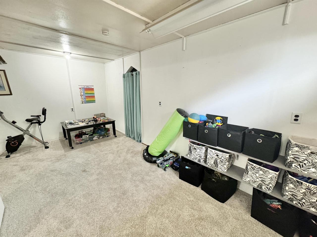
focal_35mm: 14
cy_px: 118
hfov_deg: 102.1
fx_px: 128
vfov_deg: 85.7
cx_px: 158
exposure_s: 1/60
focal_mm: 2.22
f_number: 2.2
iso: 400
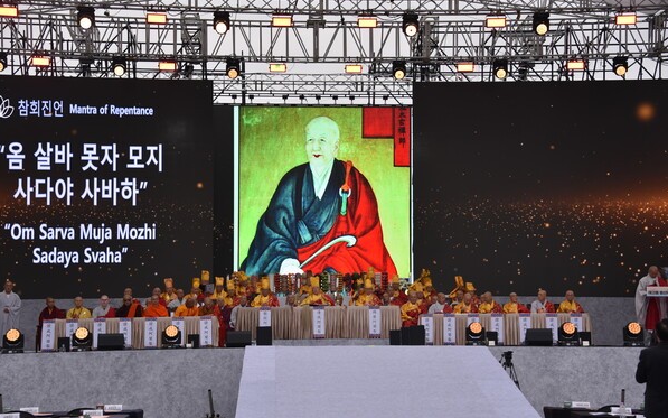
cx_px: 333
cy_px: 213
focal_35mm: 84
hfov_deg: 24.6
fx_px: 1529
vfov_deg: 15.5
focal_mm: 82
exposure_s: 1/125
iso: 125
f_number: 5.6
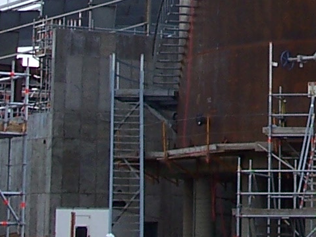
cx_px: 431
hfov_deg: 11.4
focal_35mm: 168
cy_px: -74
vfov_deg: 8.7
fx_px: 1534
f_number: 2.8
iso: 80
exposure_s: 1/500
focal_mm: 6
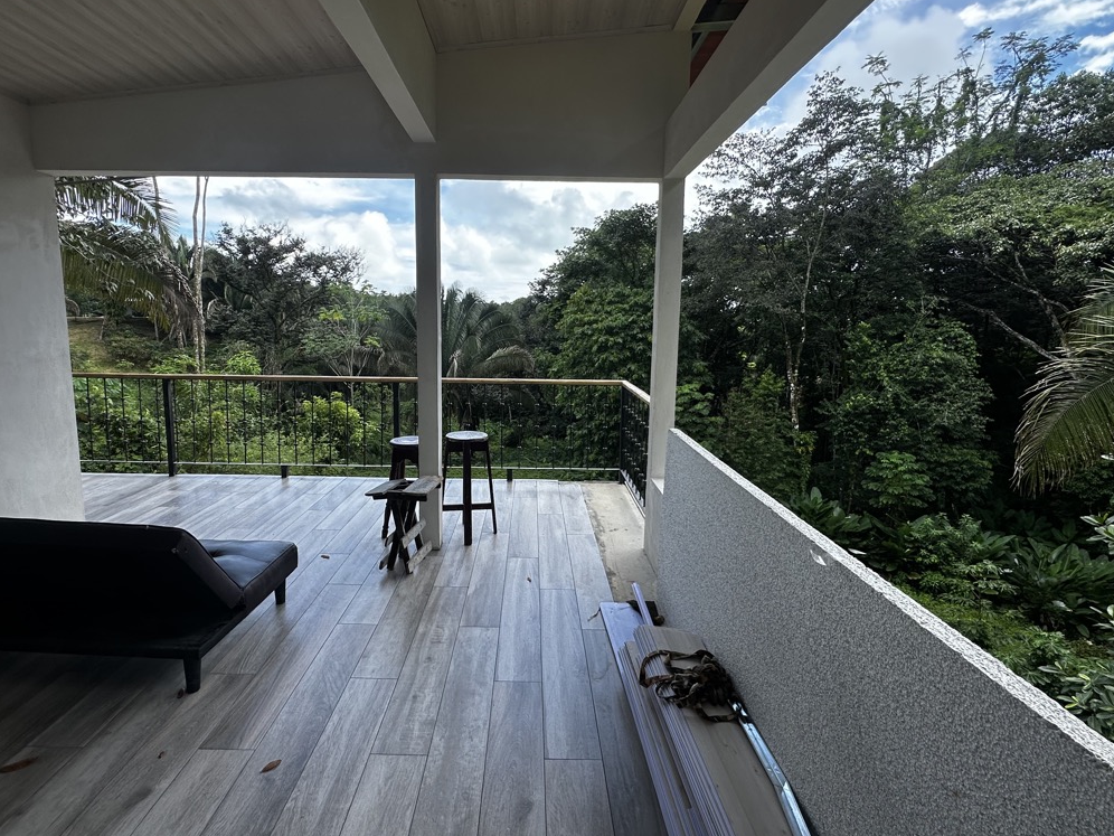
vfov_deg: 74.6
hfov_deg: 90.9
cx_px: 527
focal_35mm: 17
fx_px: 547
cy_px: 390
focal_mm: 2.22
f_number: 2.2
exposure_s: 1/483
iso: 40
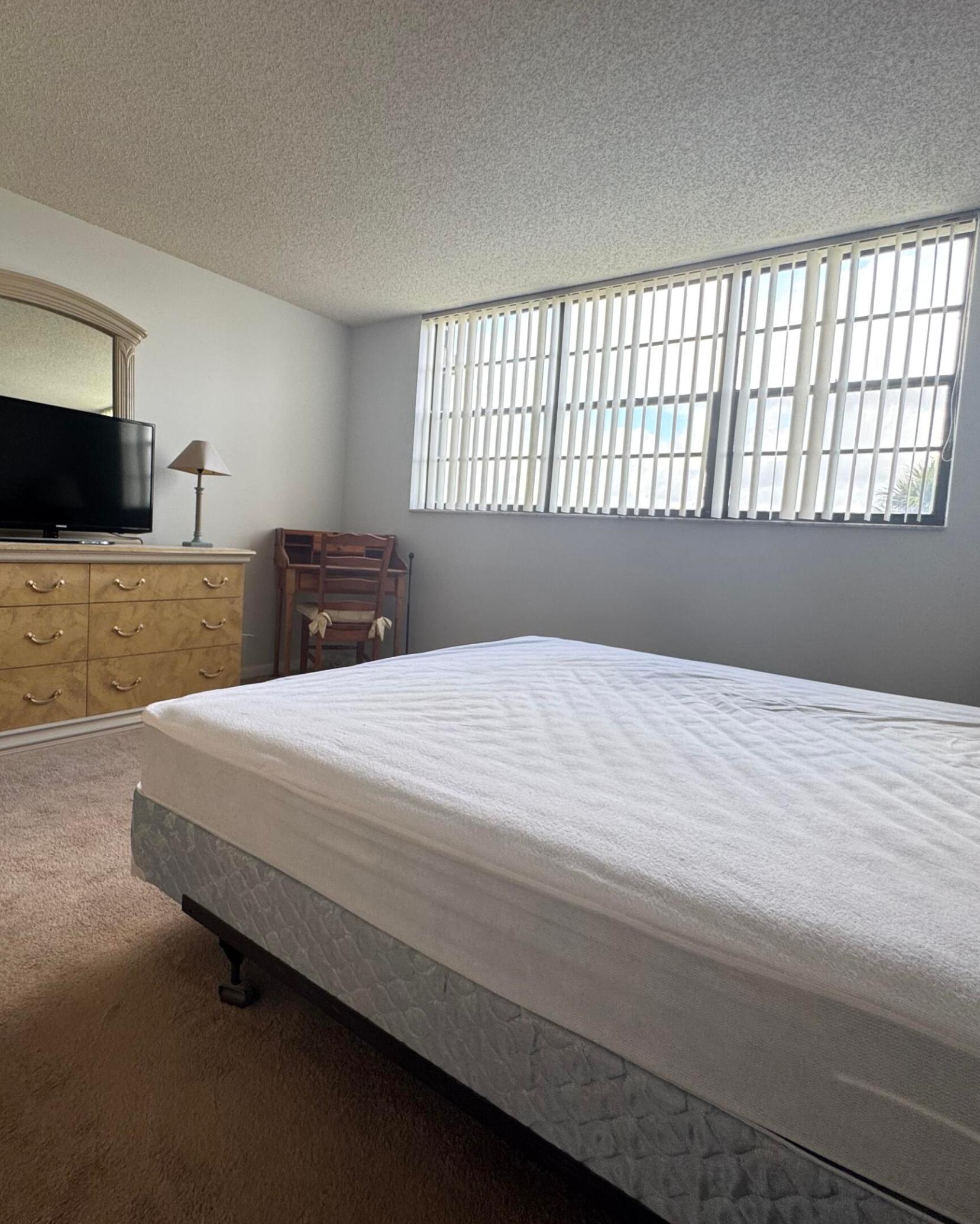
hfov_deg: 70.1
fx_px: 689
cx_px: 388
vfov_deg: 83.2
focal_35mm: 19
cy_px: 586
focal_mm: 2.22
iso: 64
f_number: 2.2
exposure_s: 1/99
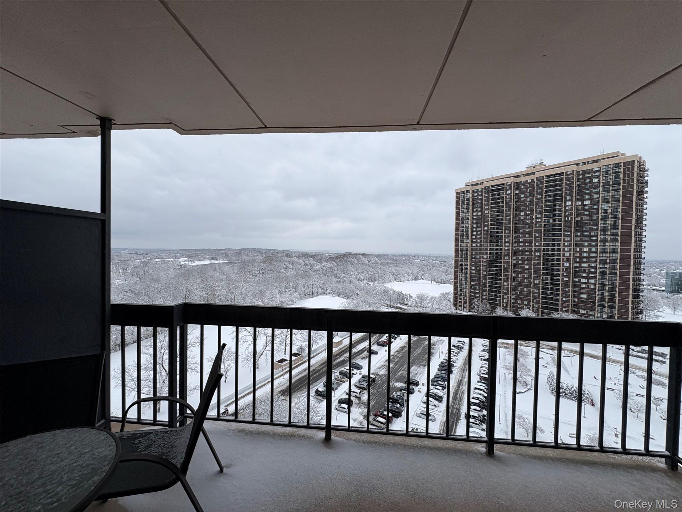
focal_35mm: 14
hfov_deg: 102.1
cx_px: 341
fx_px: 276
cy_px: 256
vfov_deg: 85.7
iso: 50
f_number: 2.2
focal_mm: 2.22
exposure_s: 1/1395
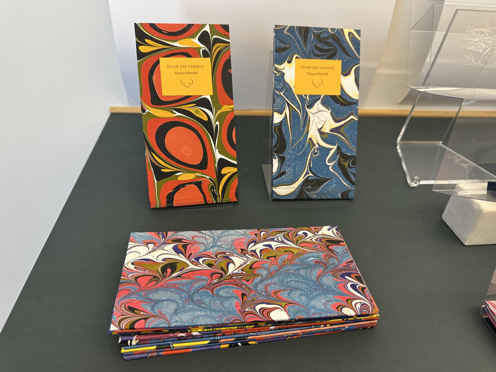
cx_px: 248
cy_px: 186
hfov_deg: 71.6
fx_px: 344
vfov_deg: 56.8
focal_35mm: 24
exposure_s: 1/120
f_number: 1.78
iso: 125
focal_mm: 6.86
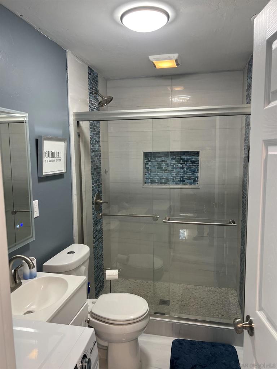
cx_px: 138
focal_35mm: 26
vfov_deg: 67.3
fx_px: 277
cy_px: 184
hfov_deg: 53.1
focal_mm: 5.7
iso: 80
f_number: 1.5
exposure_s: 1/60
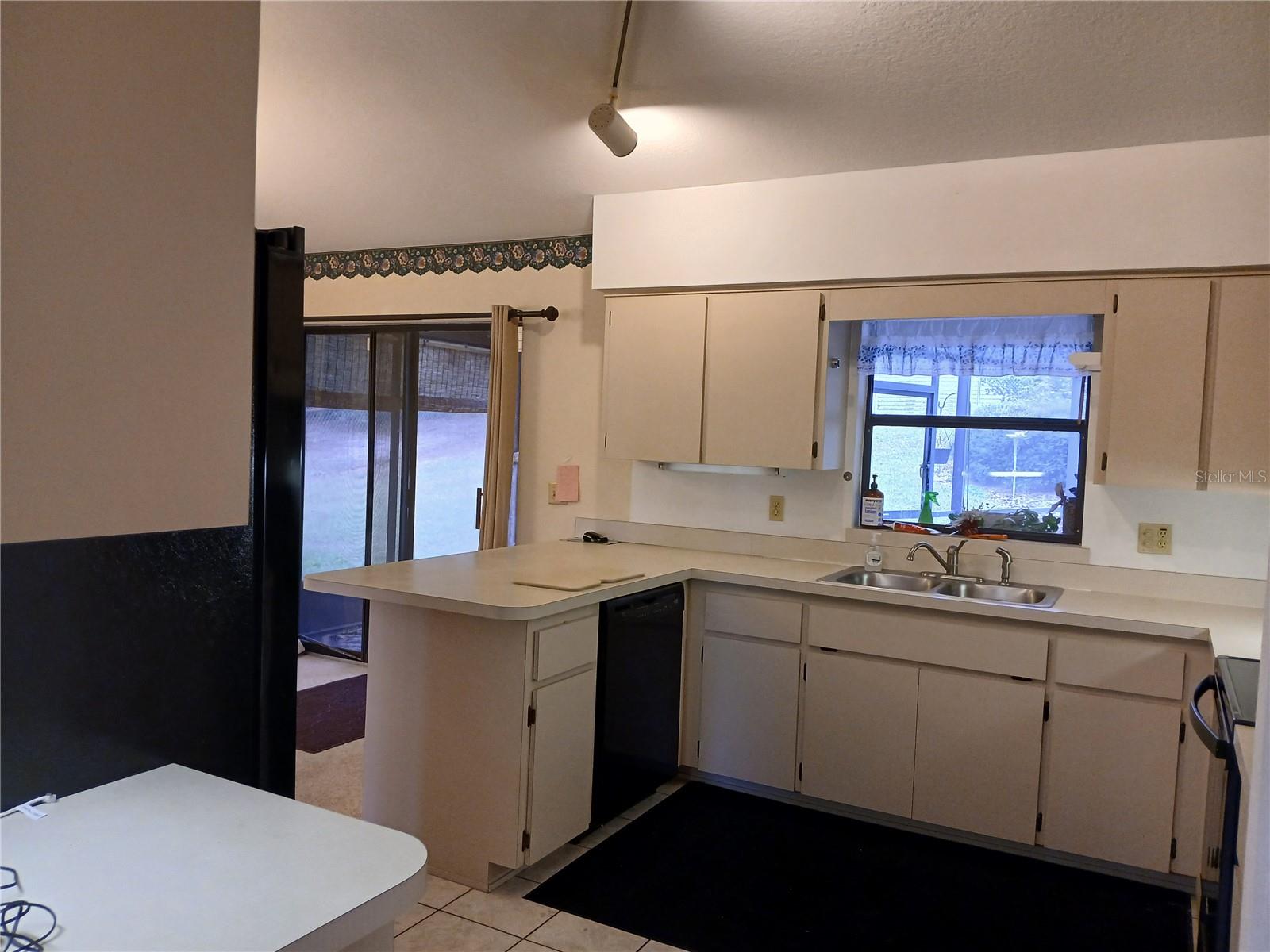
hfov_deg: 67.3
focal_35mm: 26
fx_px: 954
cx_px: 635
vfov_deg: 53.1
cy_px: 476
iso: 200
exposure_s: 1/60
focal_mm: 3.98
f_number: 1.8
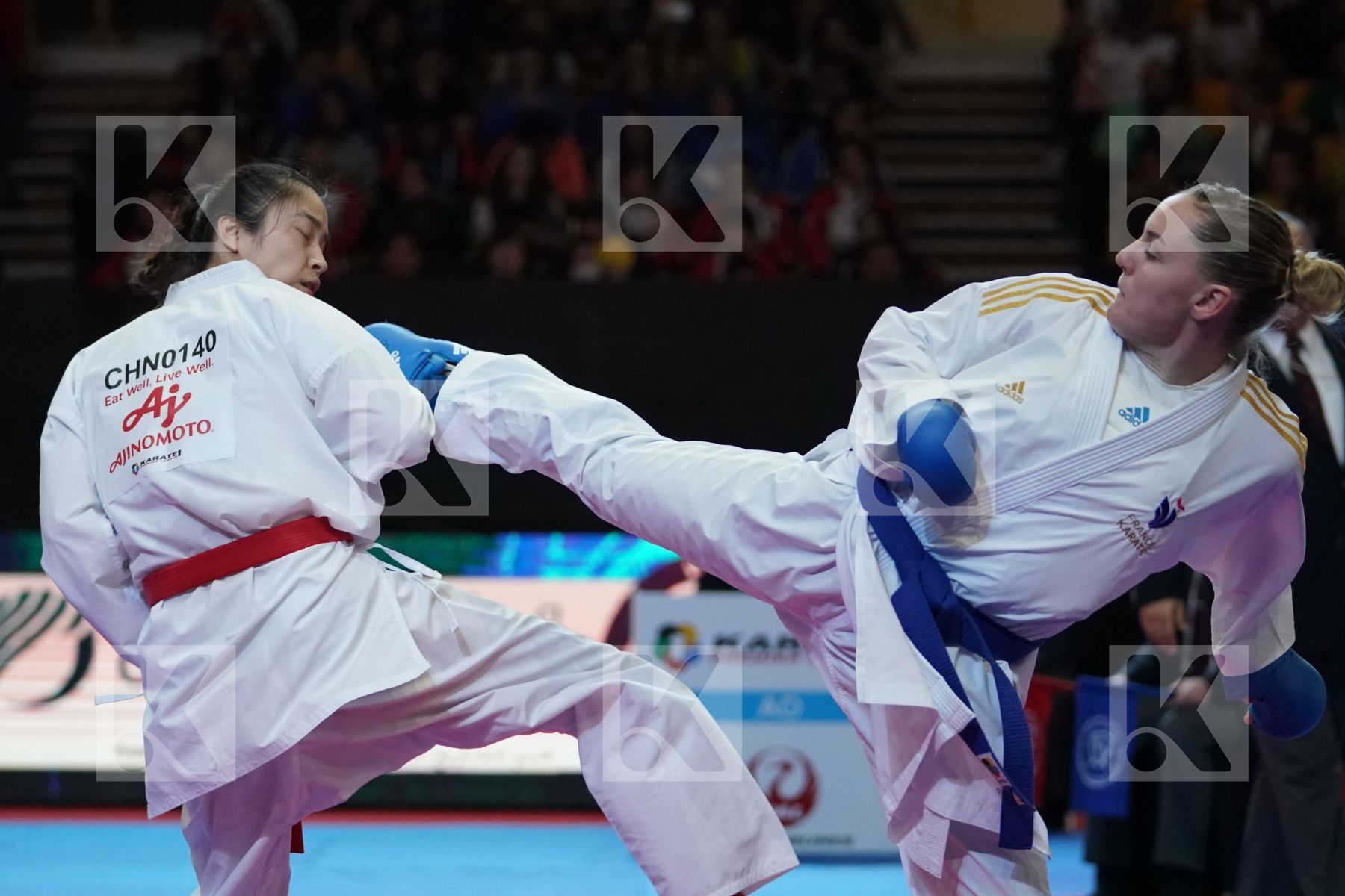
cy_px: 448
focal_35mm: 141
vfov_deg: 9.7
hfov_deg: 14.6
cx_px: 672
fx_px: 5268
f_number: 2.8
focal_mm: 94
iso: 4000
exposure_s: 1/1000
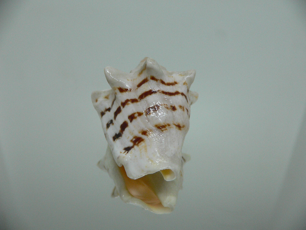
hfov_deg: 52.6
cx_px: 153
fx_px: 309
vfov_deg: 40.7
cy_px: 115
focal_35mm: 35
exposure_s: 1/60
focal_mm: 4.6
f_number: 2.8
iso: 200
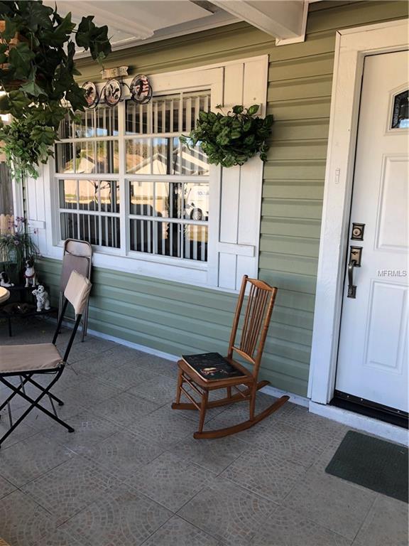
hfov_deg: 48.2
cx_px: 204
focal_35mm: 29
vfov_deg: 61.7
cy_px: 273
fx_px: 457
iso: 80
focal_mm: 3.99
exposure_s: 1/122
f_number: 1.8
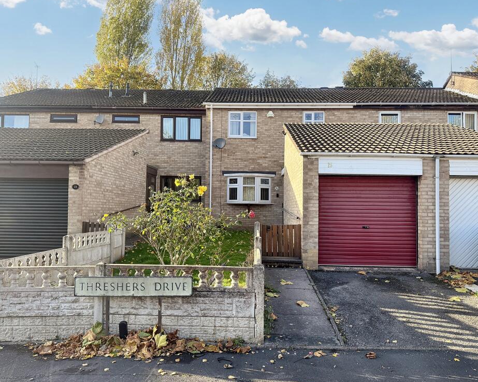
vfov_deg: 54.9
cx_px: 240
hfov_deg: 66.0
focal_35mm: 26
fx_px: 368
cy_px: 195
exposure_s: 1/1211
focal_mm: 6.8
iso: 100
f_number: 1.8
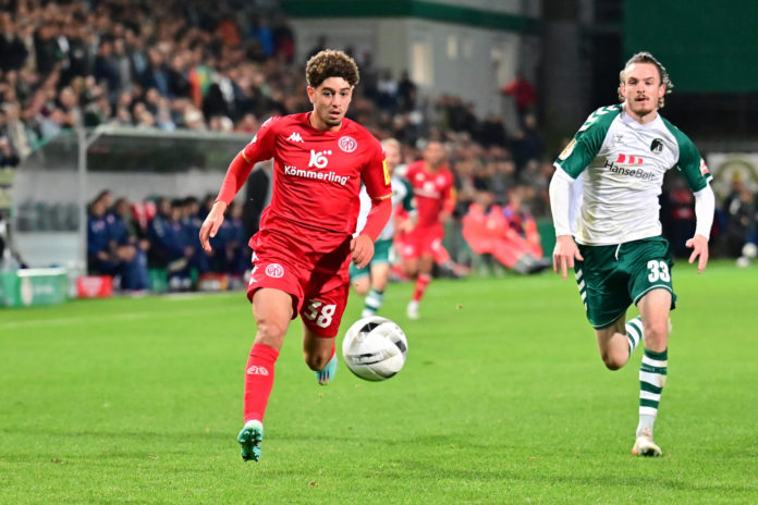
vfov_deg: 10.2
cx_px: 379
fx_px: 2842
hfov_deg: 15.2
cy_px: 252
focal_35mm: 135
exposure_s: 1/1250
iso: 7200
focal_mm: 135
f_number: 2.8
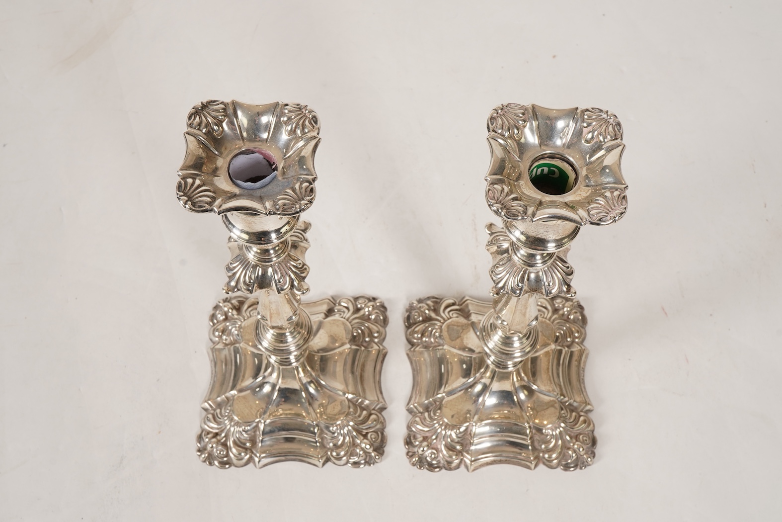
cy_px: 261
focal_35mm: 45
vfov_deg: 29.9
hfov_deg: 43.6
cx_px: 391
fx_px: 978
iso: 400
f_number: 22
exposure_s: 1/125
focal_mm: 30
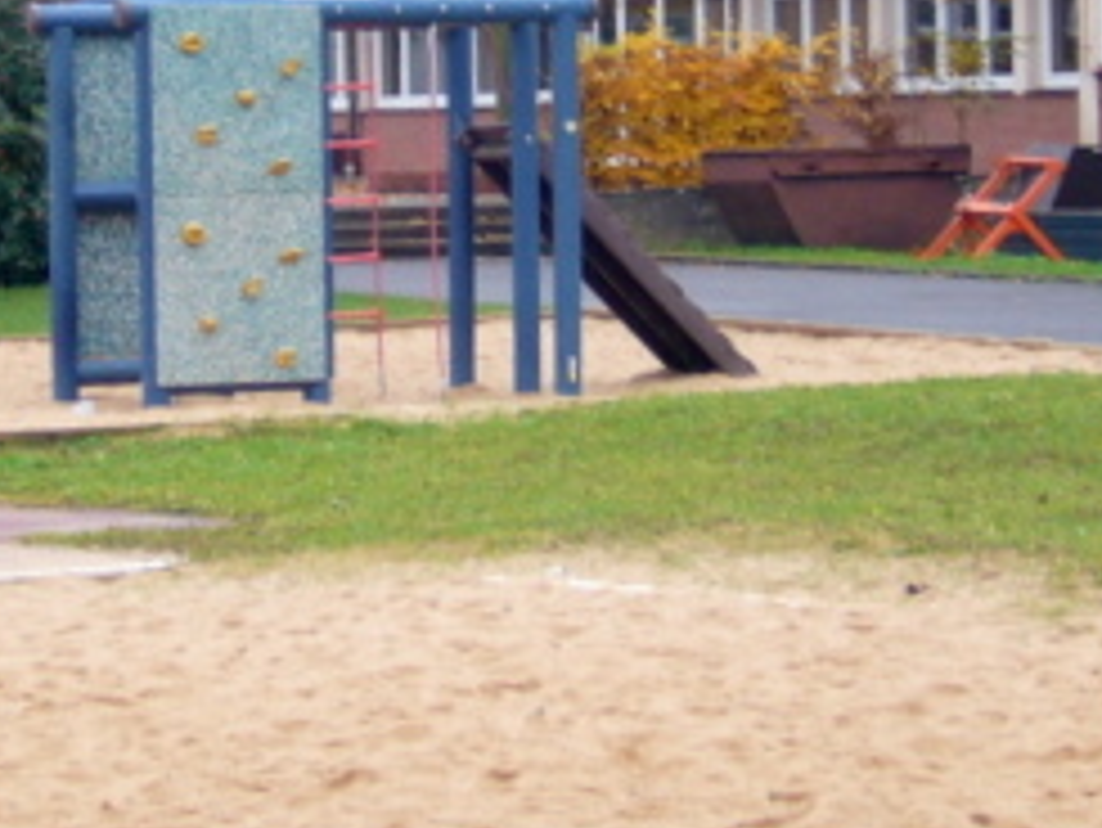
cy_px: 29
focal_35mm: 155
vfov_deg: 9.5
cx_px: 439
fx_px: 4937
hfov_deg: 12.7
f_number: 3.9
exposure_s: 1/60
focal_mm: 10.9
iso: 80
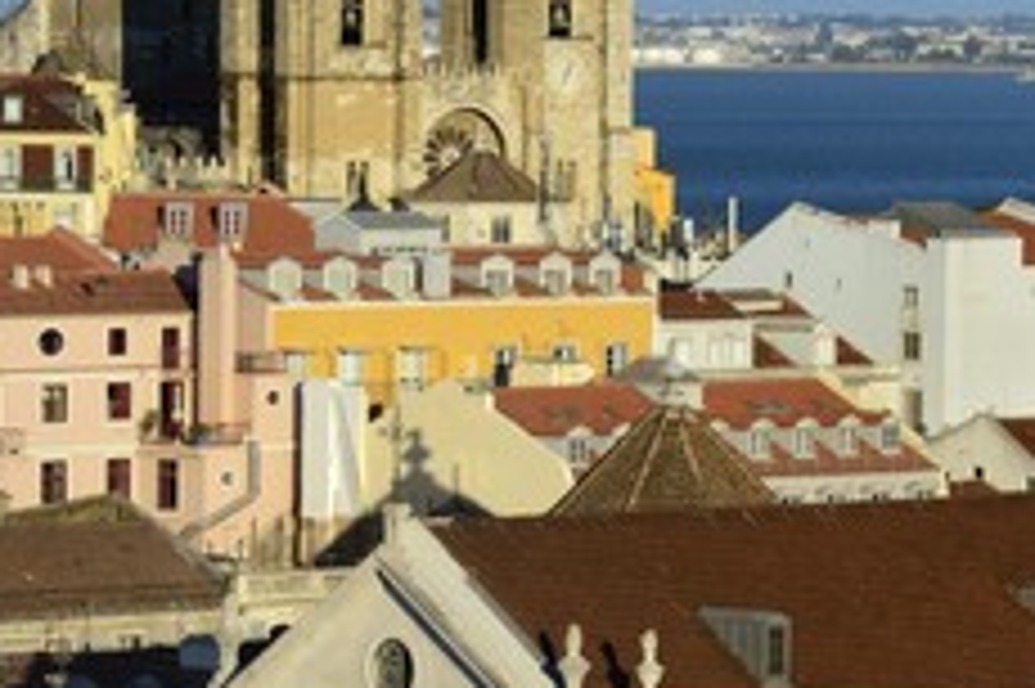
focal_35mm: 292
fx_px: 8389
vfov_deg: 4.7
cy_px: 369
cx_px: 828
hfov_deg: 7.1
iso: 200
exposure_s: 1/500
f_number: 8
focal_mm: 160
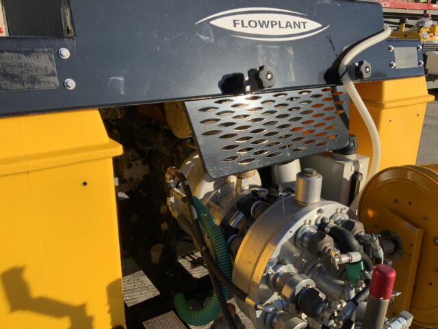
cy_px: 164
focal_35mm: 29
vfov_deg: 48.2
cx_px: 219
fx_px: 367
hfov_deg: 61.7
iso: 16
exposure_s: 1/1730
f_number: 1.8
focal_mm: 3
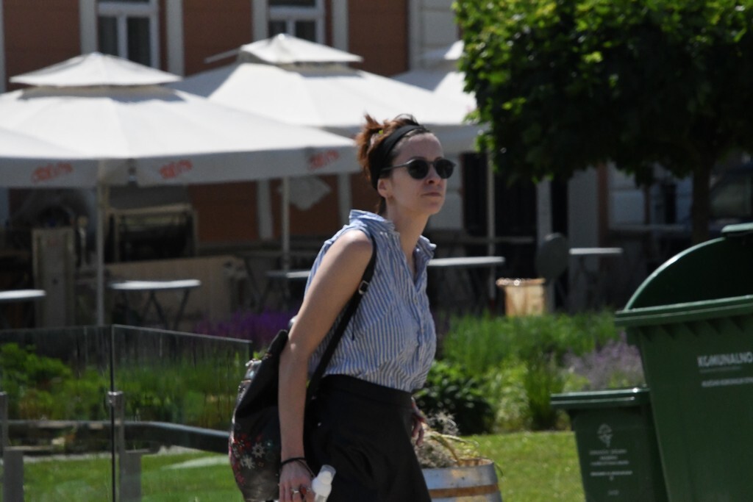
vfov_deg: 5.0
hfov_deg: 7.4
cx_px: 376
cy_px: 251
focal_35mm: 277
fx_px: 5794
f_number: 14
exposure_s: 1/8000
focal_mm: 185
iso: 6400
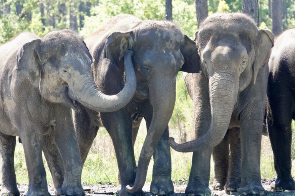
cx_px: 148
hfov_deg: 3.9
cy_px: 98
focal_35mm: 526
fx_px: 4310
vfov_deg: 2.6
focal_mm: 192.73
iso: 1250
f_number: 4
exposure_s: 1/1000
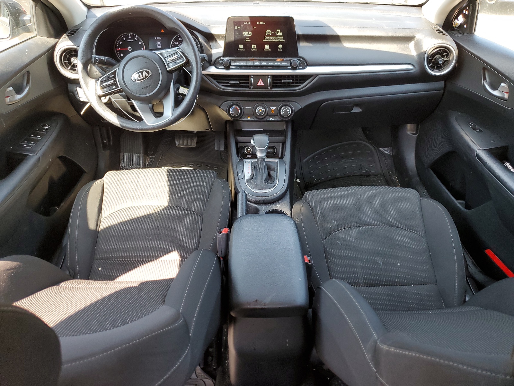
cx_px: 257
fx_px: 386
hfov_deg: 67.3
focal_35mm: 26
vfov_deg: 53.1
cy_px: 193
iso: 64
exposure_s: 1/120
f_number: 1.5
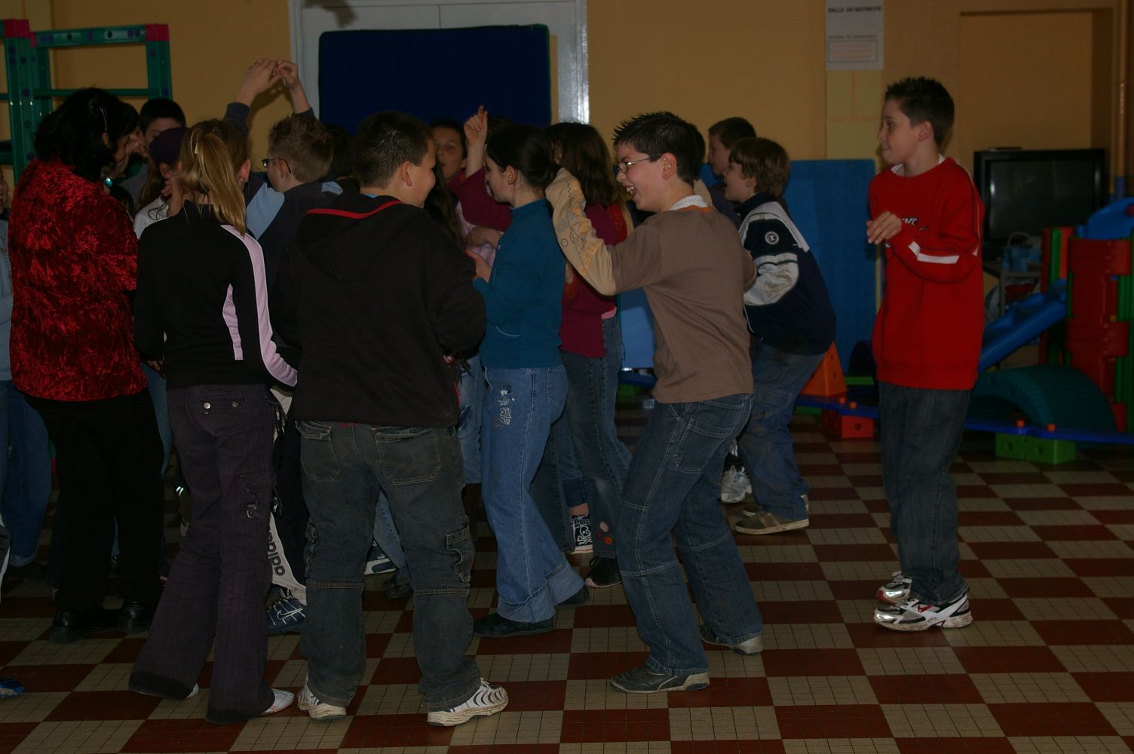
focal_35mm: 60
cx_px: 567
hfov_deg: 33.4
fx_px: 1888
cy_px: 377
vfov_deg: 22.6
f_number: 4.5
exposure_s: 1/60
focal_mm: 40
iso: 200
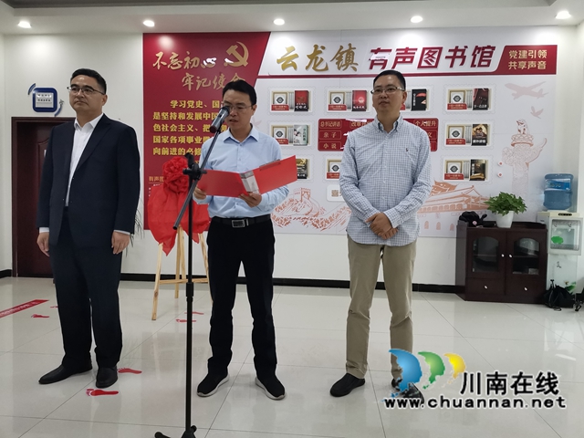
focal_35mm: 26
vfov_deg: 53.1
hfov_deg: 67.3
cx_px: 292
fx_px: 439
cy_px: 219
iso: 320
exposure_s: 1/100
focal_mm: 4.75
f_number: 1.8
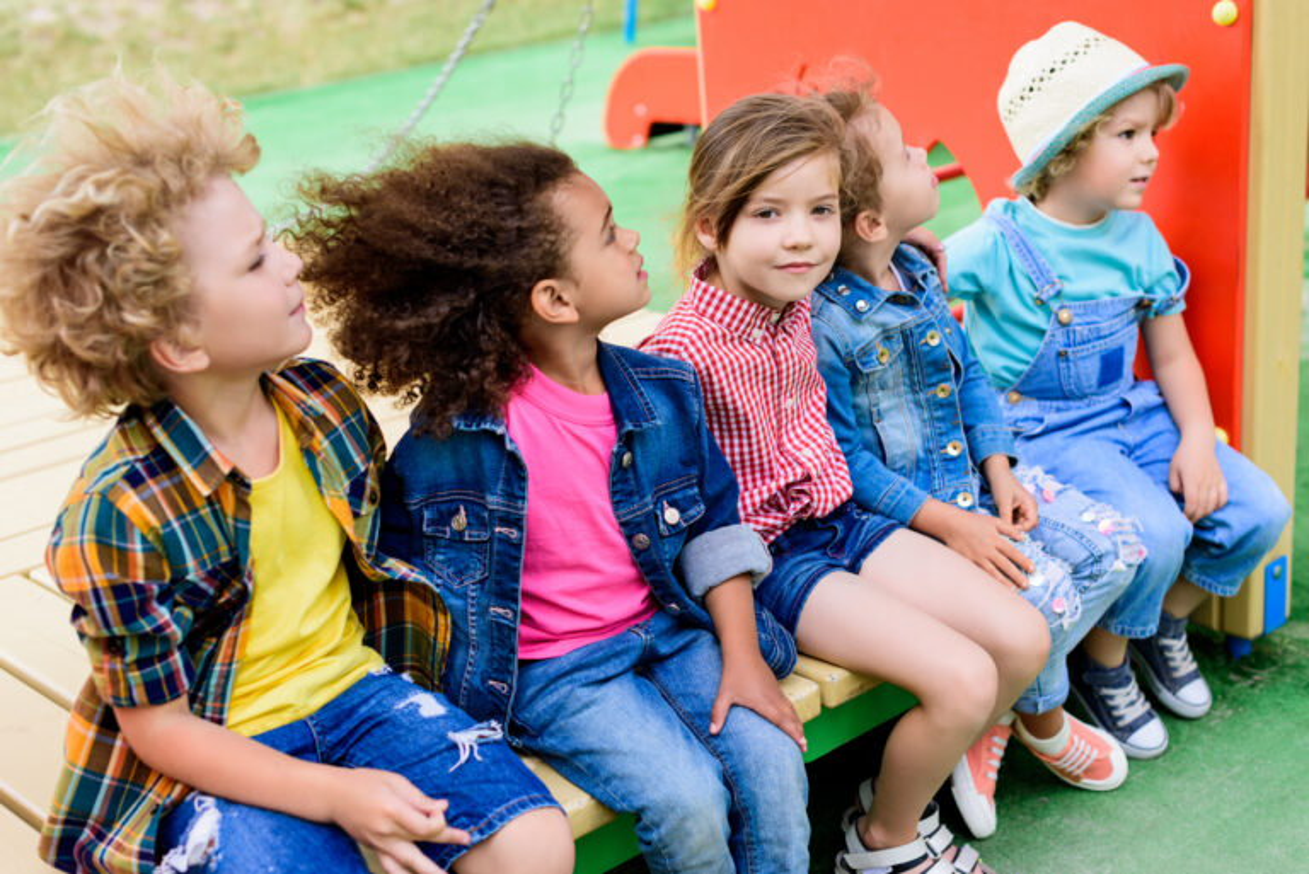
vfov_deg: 27.0
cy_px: 437
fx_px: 1819
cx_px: 654
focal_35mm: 50
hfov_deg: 39.6
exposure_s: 1/1250
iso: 320
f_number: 3.5
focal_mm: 50
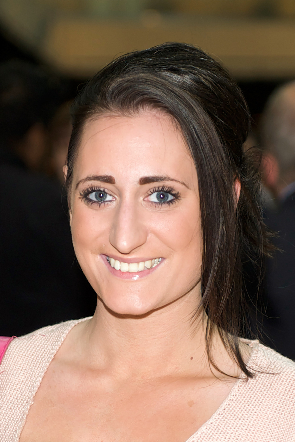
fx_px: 860
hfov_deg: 19.5
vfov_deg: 28.8
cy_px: 221
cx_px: 148
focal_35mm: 70
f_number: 5.6
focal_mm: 70
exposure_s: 1/250
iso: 800
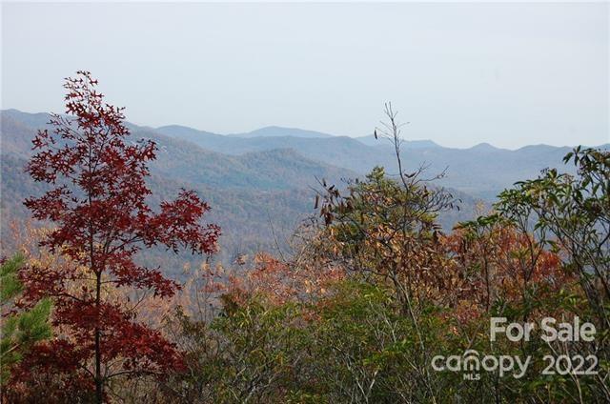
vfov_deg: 16.5
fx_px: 1395
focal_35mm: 82
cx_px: 305
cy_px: 202
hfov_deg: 24.7
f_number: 8
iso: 200
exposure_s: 1/250
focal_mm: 55
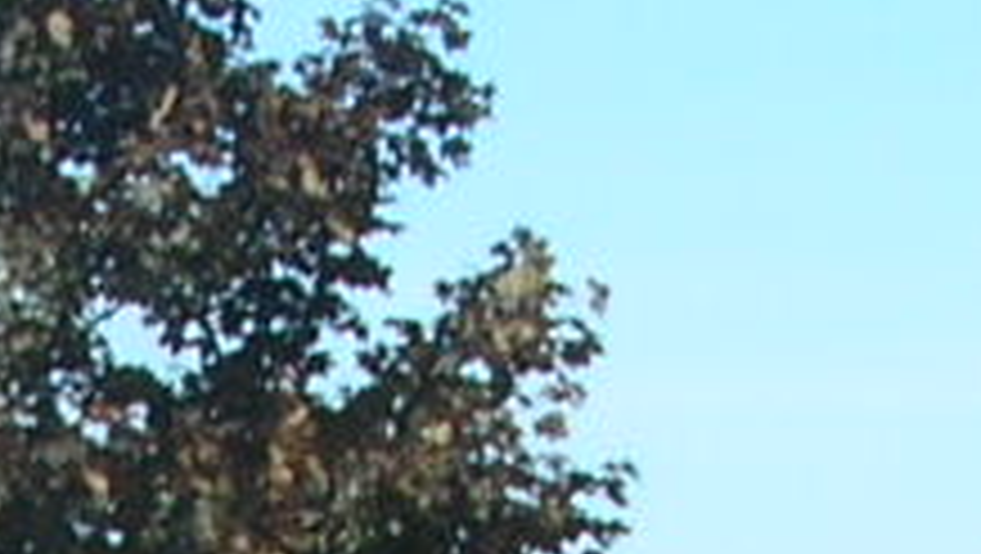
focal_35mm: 280
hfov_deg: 7.6
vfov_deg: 4.1
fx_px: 7289
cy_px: 1977
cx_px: -396
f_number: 5.6
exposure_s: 1/148
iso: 50
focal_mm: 5.8
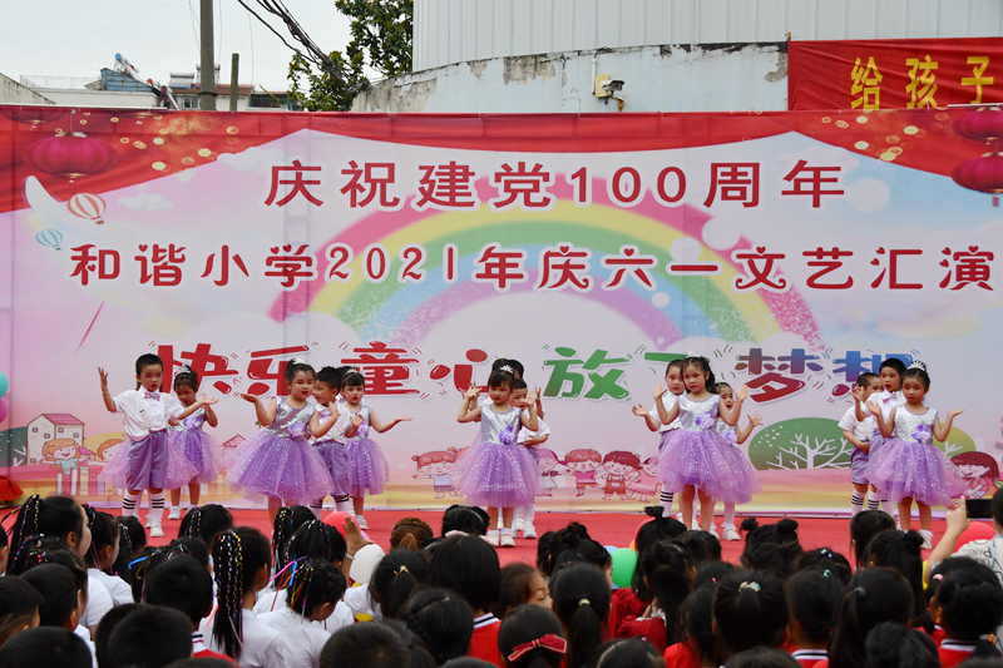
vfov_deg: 19.7
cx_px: 502
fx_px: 1922
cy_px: 334
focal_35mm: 69
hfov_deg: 29.2
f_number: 8
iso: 125
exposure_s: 1/250
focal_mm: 46
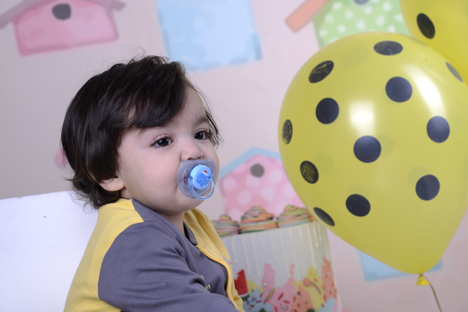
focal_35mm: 120
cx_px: 234
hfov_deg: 17.1
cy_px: 156
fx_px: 1560
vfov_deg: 11.4
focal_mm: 120
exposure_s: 1/160
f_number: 11
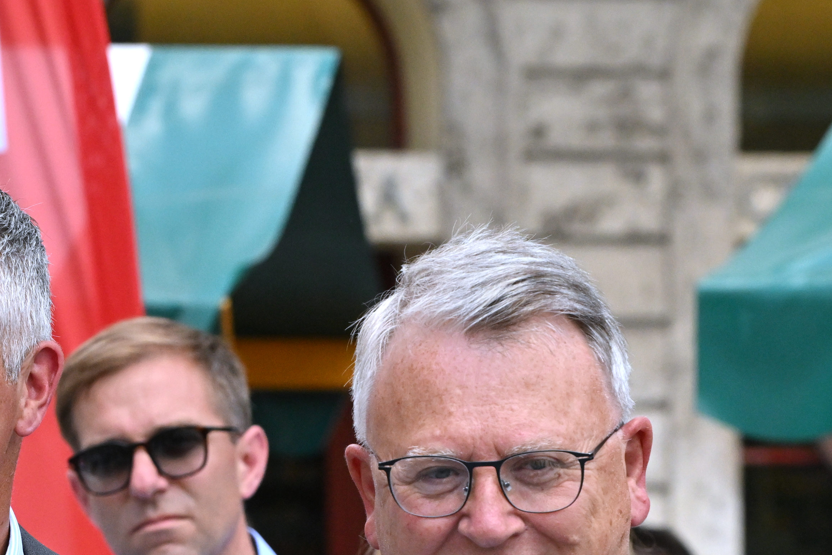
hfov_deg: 6.7
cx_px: 256
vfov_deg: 4.4
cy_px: 691
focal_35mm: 309
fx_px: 7141
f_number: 6.3
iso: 1600
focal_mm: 116
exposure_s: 1/3200
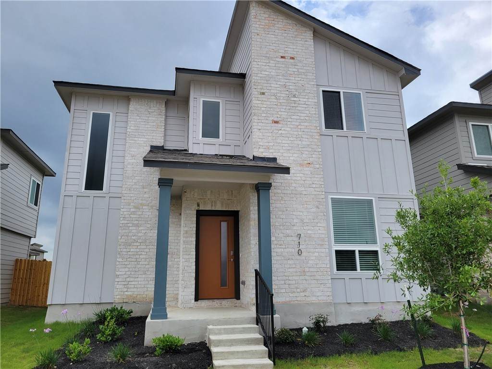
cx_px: 246
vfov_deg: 53.1
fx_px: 370
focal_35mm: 26
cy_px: 184
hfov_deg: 67.3
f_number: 1.8
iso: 40
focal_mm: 5.4
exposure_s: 1/2544
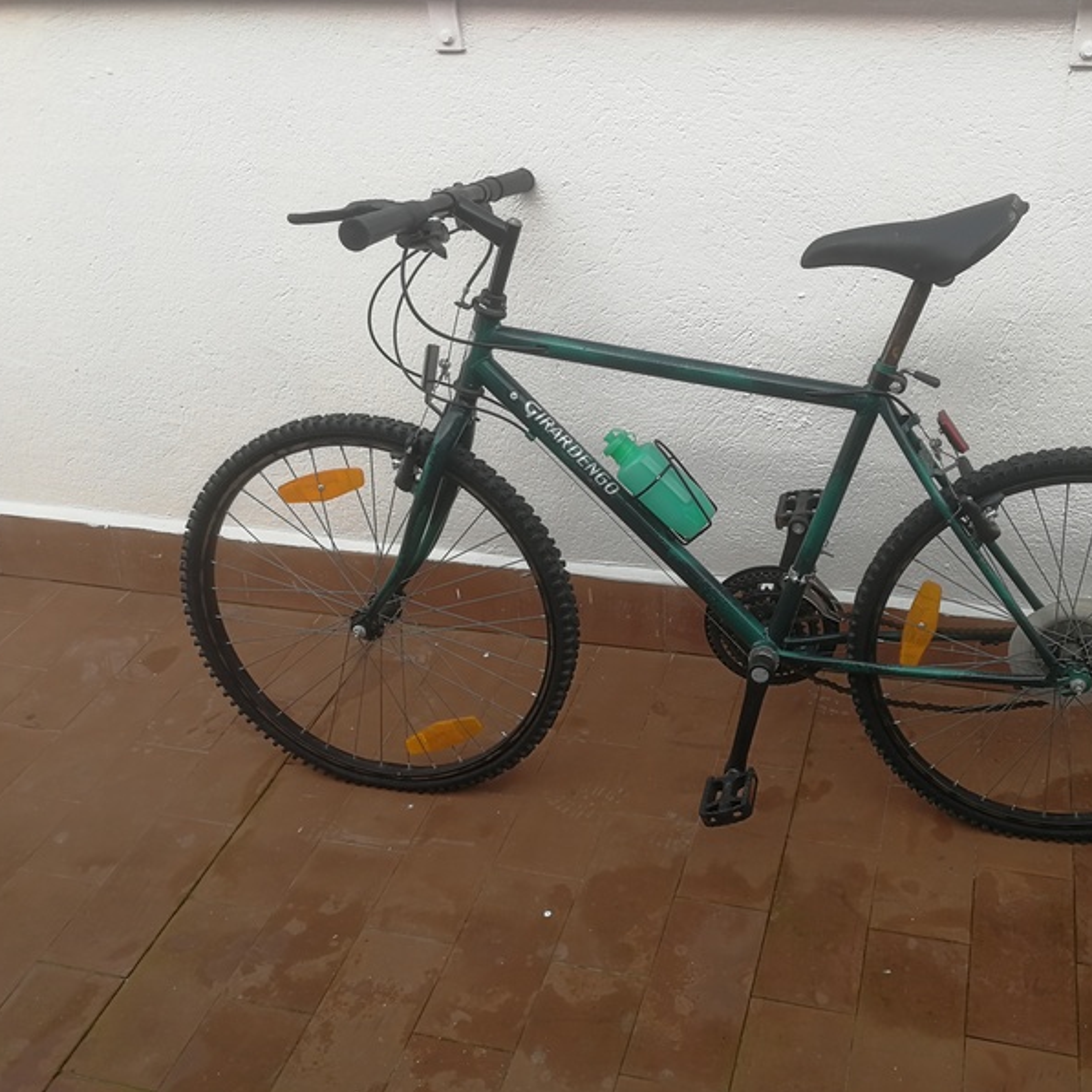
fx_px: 1142
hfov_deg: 50.4
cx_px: 706
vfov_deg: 51.1
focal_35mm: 32
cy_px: 547
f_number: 2.2
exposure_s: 1/283
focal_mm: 3.95
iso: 50
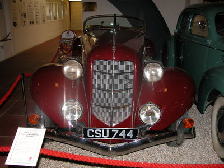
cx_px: 112
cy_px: 84
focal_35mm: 35
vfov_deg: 40.7
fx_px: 226
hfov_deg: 52.6
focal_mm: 8.9
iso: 100
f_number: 2.8
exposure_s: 1/60
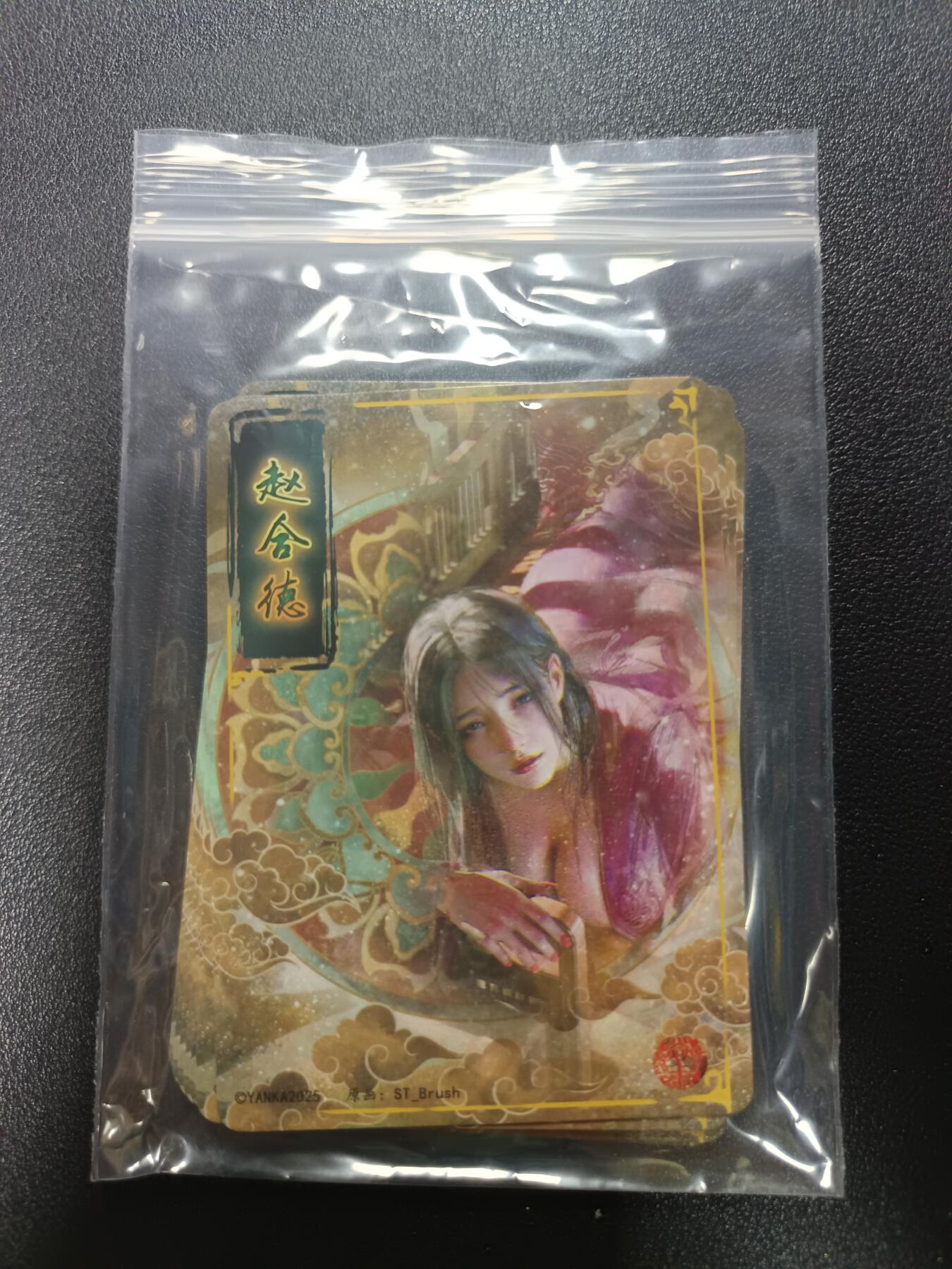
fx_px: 880
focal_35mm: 24
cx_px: 476
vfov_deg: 71.6
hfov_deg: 56.8
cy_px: 634
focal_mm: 5.31
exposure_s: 1/50
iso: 1150
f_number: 1.7
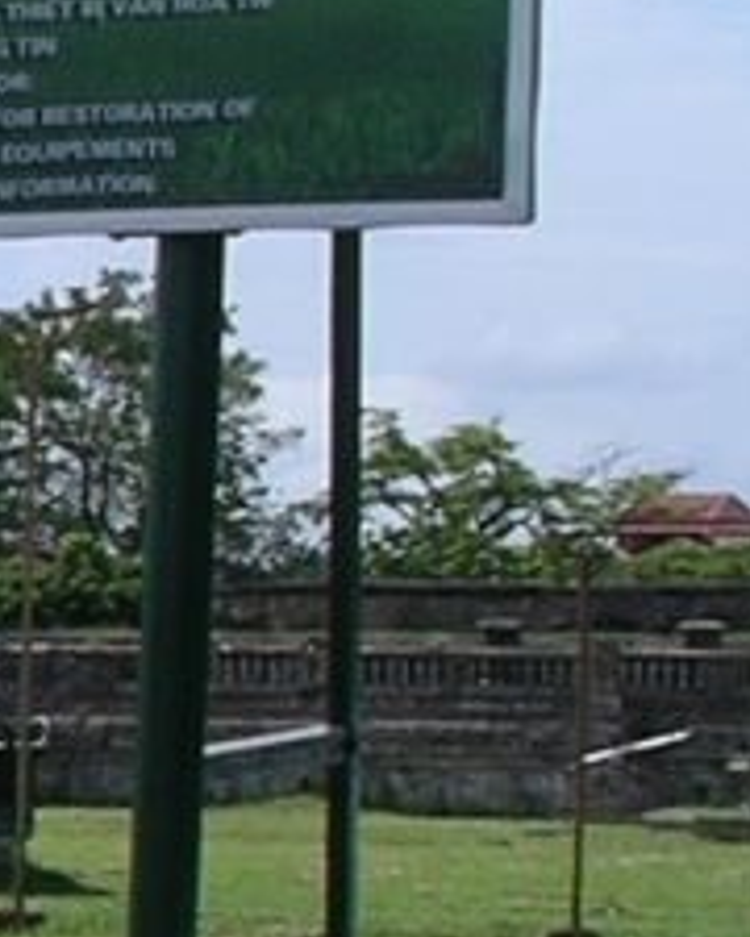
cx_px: -2492
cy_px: 1074
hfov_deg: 5.2
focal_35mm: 257
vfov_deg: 7.5
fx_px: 7131
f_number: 6
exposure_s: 1/400
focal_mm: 7.8
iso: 64
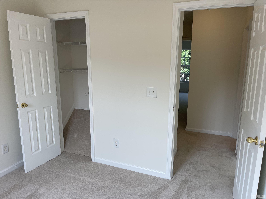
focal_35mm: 26
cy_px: 100
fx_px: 200
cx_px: 133
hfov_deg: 67.3
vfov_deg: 53.1
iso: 32
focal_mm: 5.1
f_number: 1.6
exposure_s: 1/262
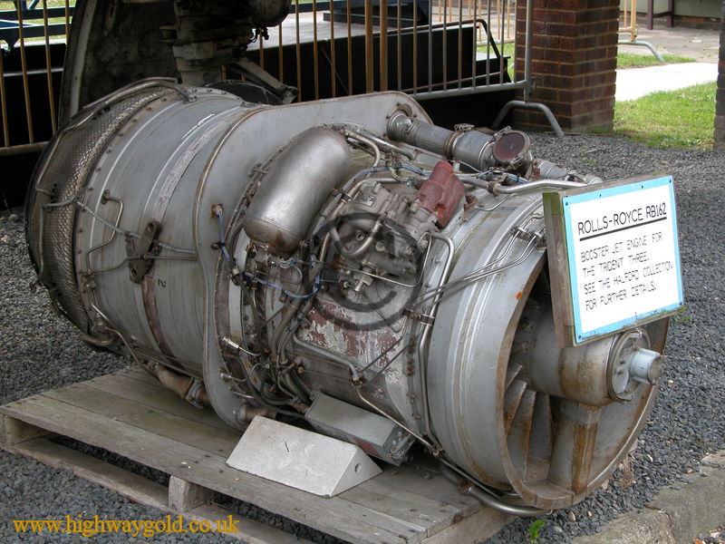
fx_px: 1466
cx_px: 362
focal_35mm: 70
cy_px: 272
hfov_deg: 27.8
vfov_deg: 21.0
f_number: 4.2
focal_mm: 17.8
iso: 100
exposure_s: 1/167
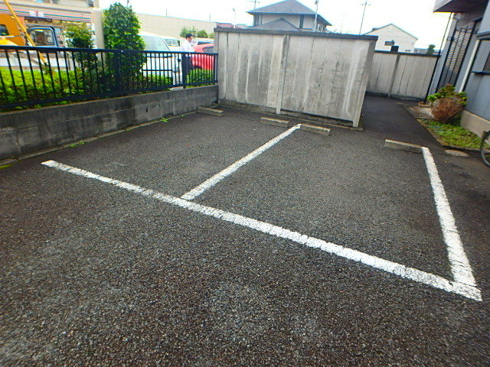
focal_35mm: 21
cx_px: 245
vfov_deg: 63.4
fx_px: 297
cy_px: 184
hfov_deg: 79.0
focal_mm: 3.7
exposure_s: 1/60
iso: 125
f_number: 3.5
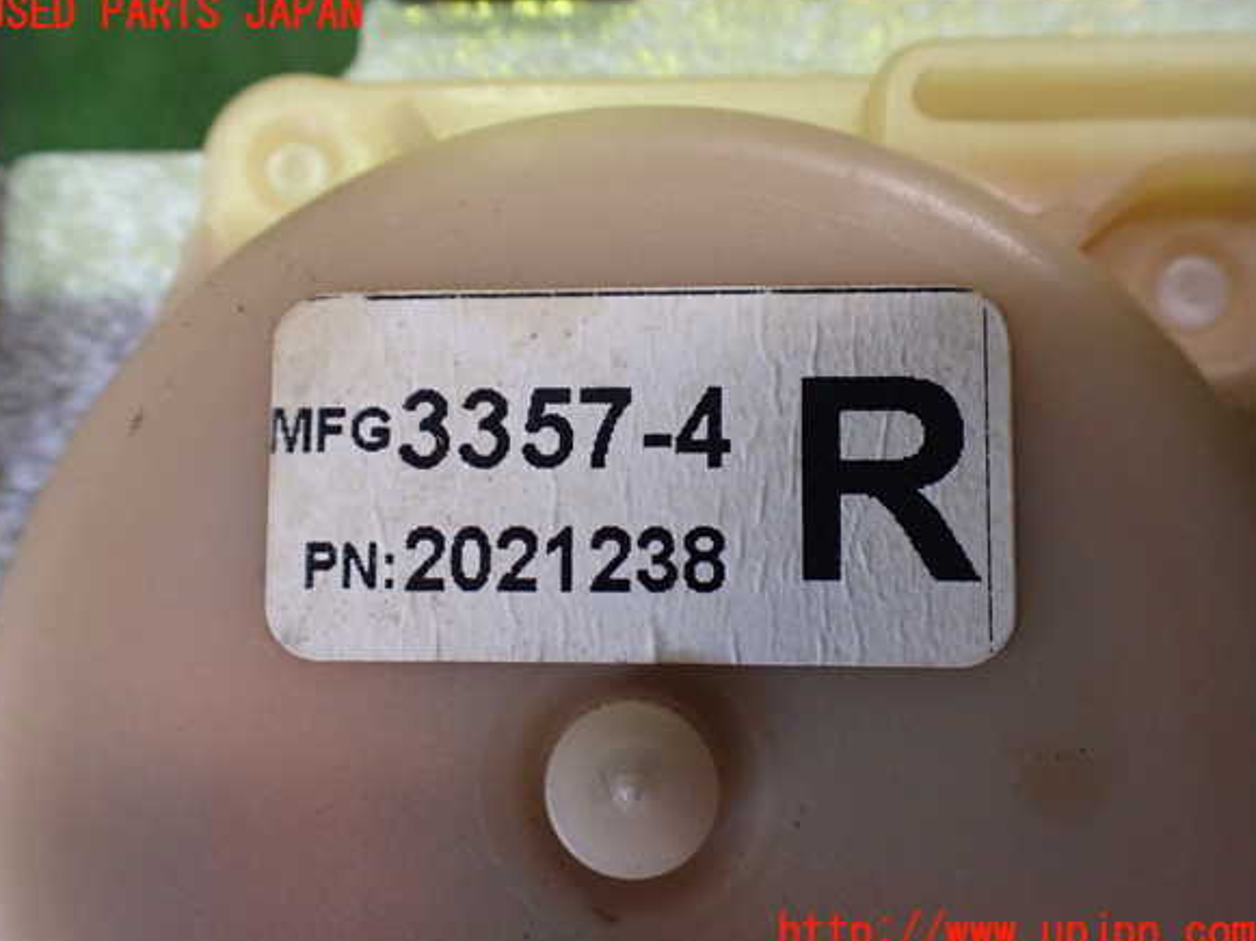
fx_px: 1124
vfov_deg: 45.4
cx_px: 618
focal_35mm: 31
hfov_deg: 58.4
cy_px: 474
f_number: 2.3
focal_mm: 5.4
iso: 800
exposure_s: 1/50
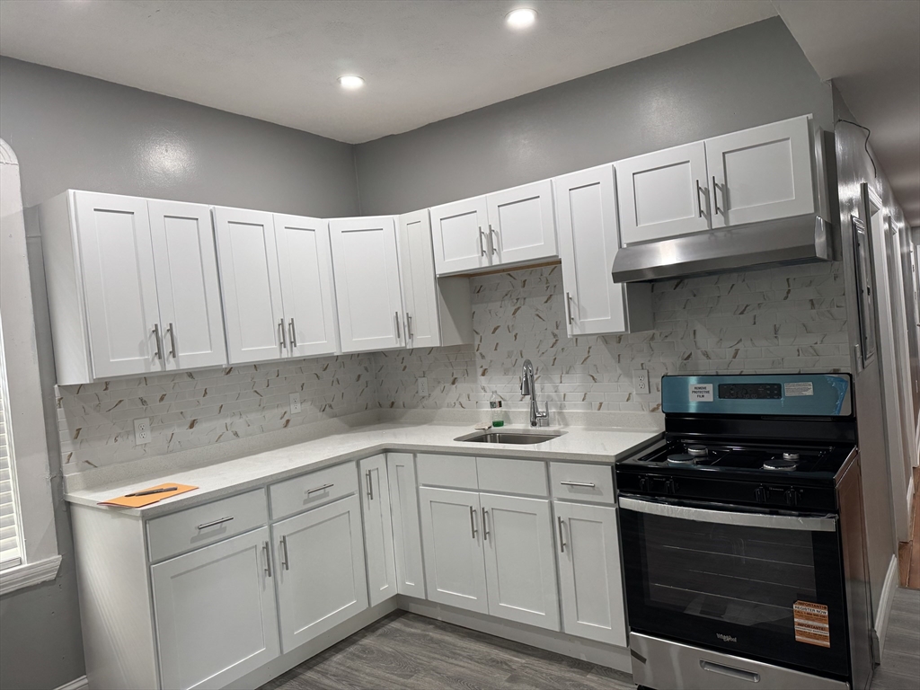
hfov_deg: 71.6
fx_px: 638
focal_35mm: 24
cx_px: 460
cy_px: 345
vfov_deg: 56.8
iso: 160
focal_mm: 6.76
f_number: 1.78
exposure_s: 1/120
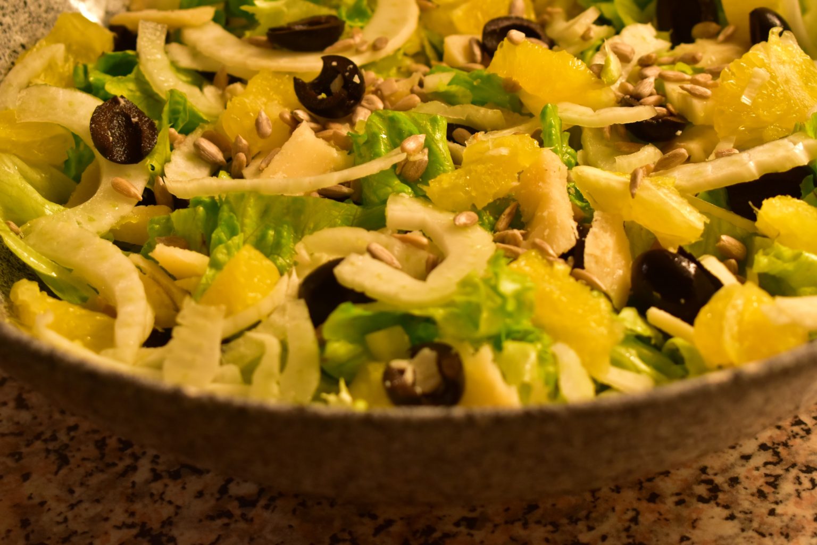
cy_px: 272
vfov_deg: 18.2
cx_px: 408
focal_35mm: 75
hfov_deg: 27.0
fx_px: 1702
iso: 800
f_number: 5.6
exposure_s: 1/25
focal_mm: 50
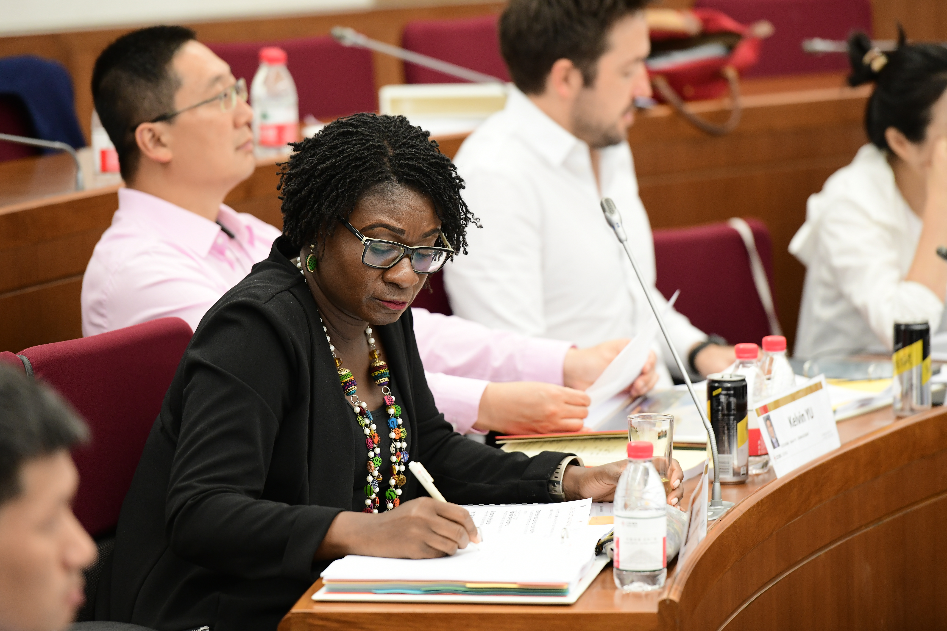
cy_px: 316
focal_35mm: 190
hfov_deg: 10.8
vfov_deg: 7.2
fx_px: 4998
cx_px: 474
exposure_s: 1/160
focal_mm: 190
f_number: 3.5
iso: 2500
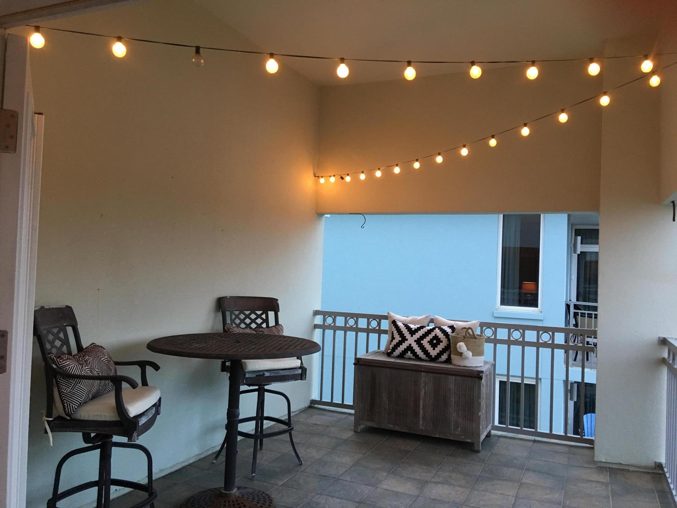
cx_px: 338
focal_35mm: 29
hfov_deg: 61.7
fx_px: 567
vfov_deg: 48.2
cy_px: 254
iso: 50
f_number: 2.2
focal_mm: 4.15
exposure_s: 1/15
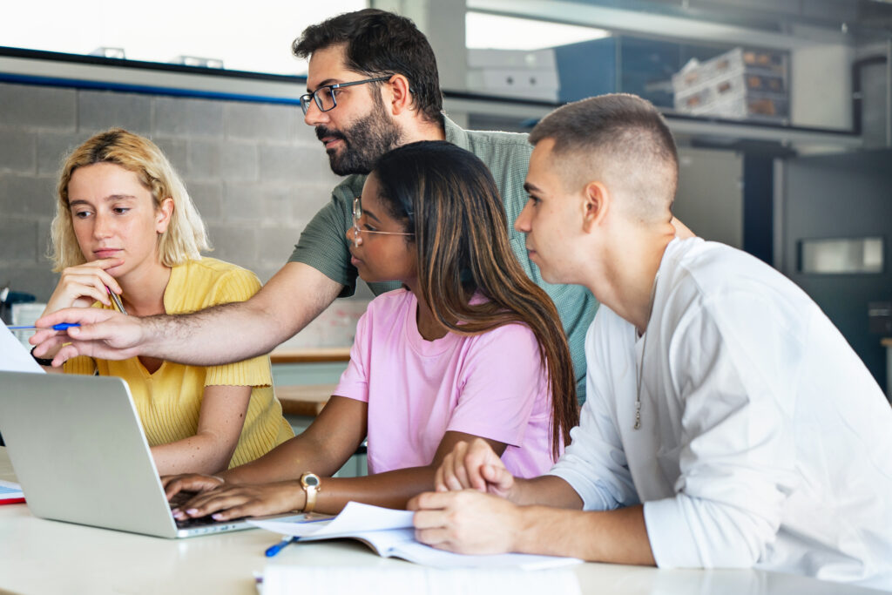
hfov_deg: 31.0
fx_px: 1611
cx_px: 446
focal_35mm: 65
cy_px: 298
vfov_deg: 20.9
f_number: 4
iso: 800
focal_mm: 65
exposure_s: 1/160
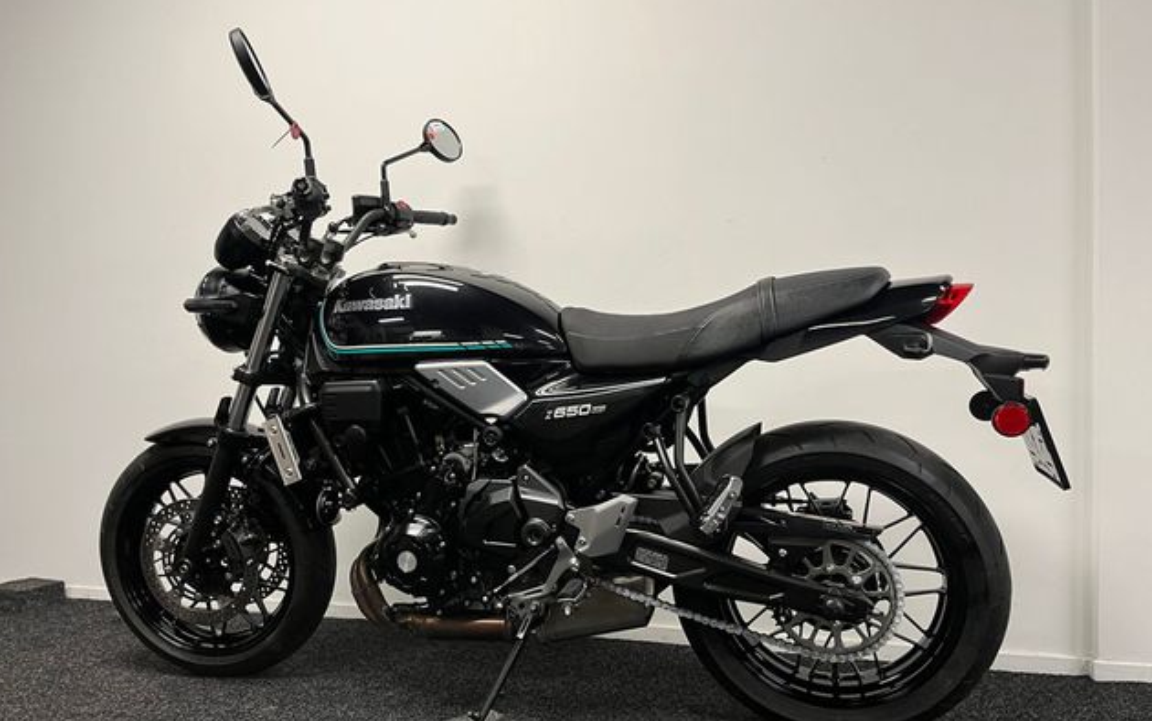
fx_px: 879
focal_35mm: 28
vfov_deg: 44.5
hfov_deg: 66.5
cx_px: 571
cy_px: 401
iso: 80
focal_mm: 5.1
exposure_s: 1/50
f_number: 1.6
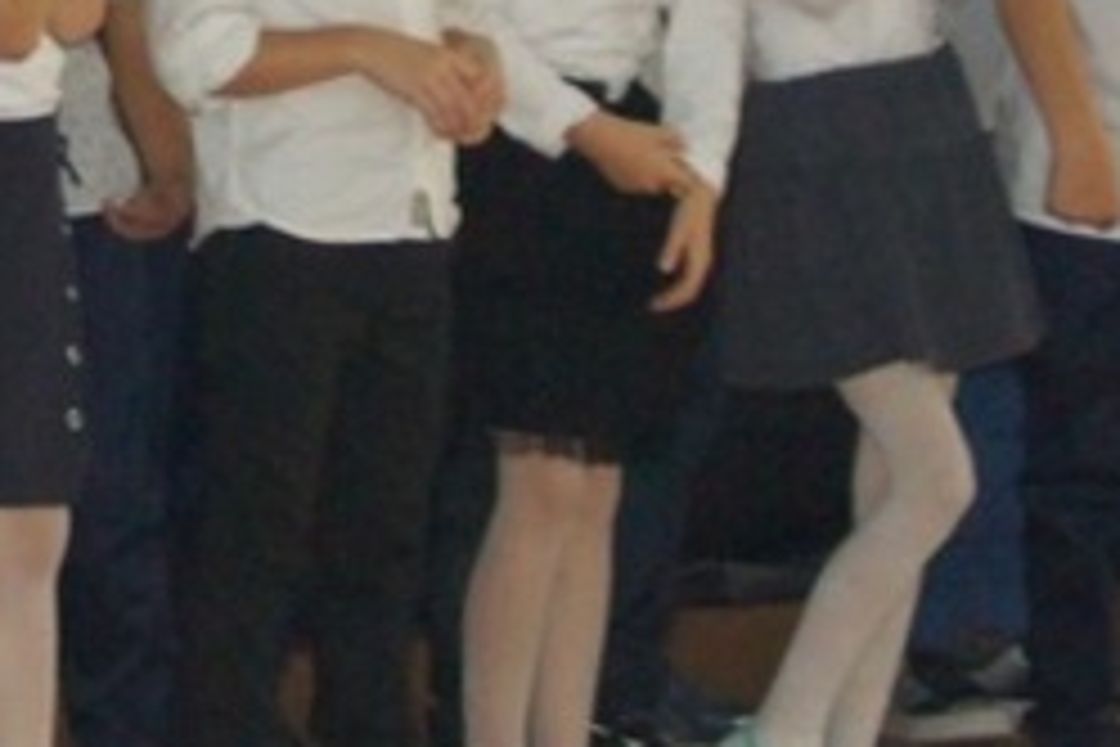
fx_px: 11893
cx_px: -978
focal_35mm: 382
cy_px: -414
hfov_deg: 5.3
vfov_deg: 3.6
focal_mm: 55
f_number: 4
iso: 1250
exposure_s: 1/100
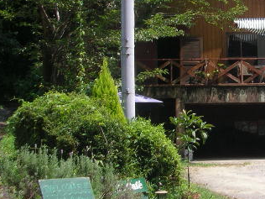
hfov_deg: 25.3
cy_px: 75
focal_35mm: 75
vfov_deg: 19.6
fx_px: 574
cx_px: 231
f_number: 2.8
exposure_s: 1/160
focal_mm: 5.7
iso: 50
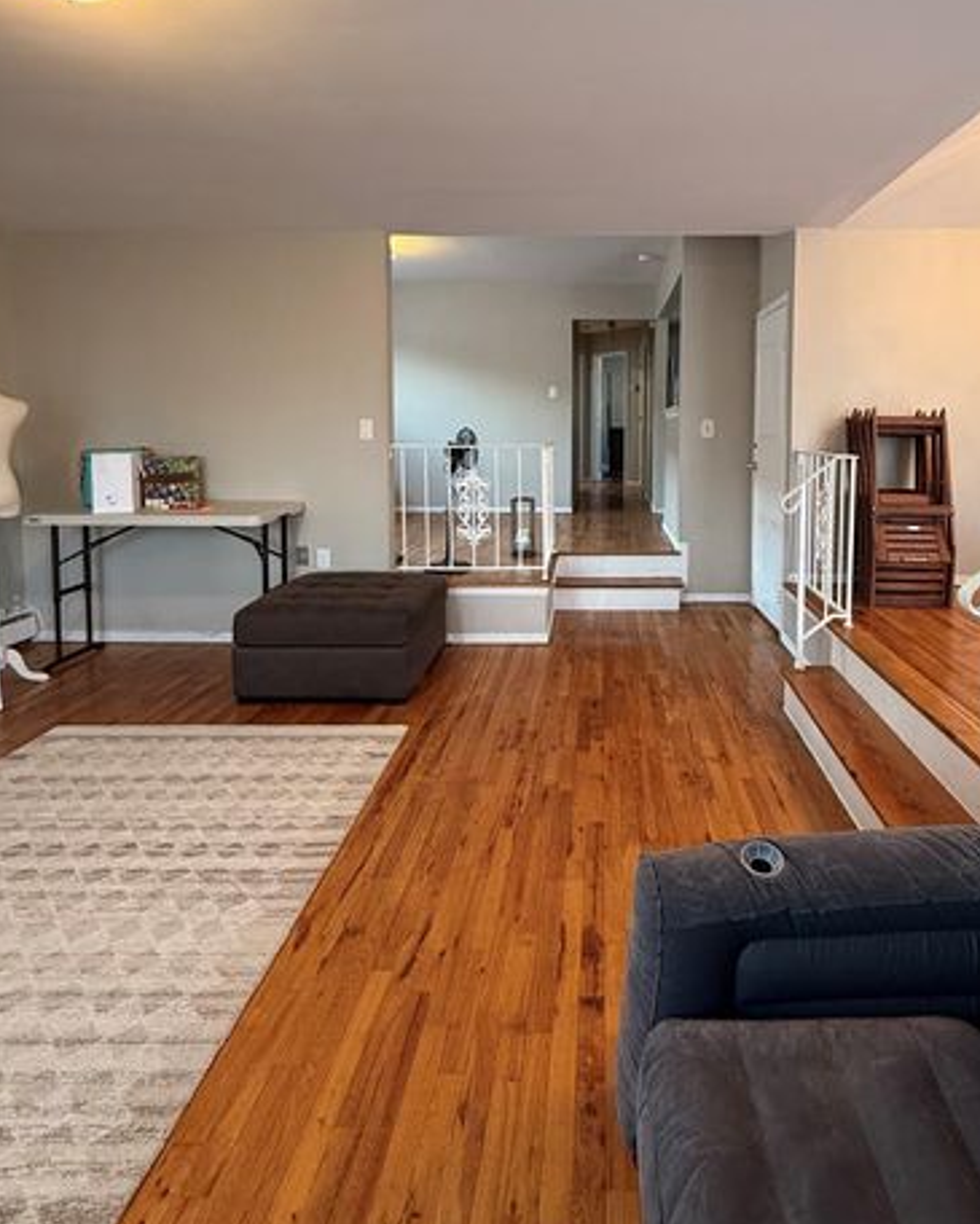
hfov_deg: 67.3
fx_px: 725
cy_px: 474
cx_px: 601
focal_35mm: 20
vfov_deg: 79.2
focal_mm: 2.22
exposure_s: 1/60
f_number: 2.2
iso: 320
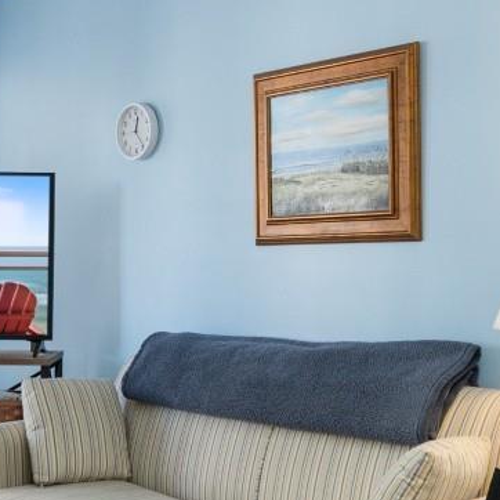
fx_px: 931
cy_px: 271
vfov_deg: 30.0
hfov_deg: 30.0
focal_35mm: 57
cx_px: 236
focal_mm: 10
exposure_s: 1/3
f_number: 4.5
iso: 100
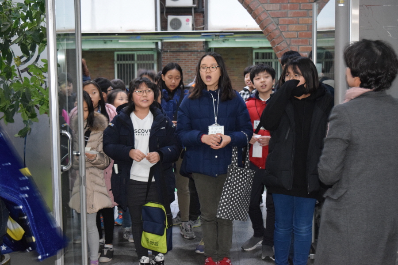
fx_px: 630
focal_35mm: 57
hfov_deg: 35.1
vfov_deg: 23.8
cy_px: 132
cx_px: 199
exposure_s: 1/60
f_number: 4.8
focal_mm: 38
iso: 3200
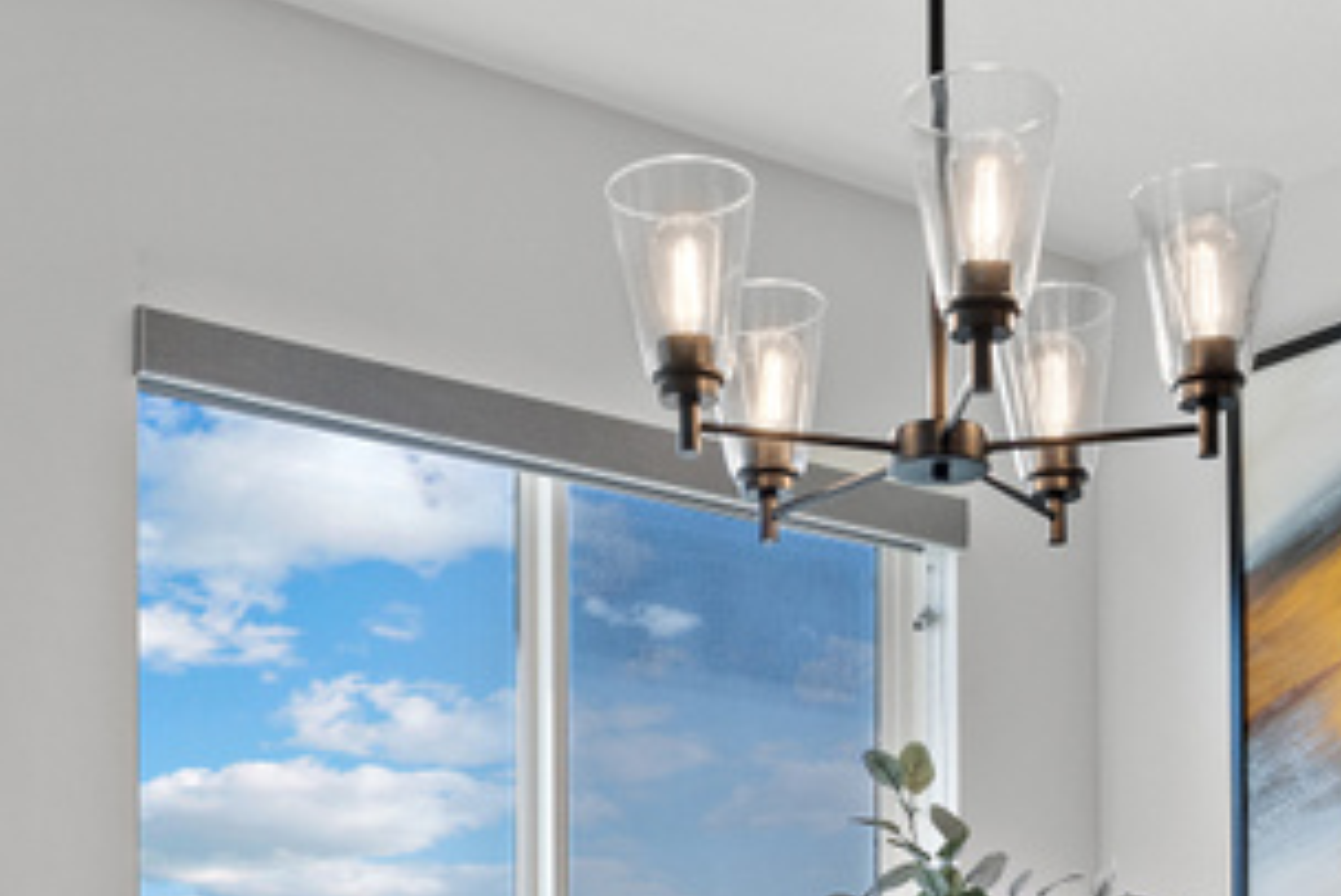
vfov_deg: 19.5
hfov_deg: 31.4
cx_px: 732
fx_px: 2385
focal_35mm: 64
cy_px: 1185
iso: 500
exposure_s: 1/10
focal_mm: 19
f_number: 8
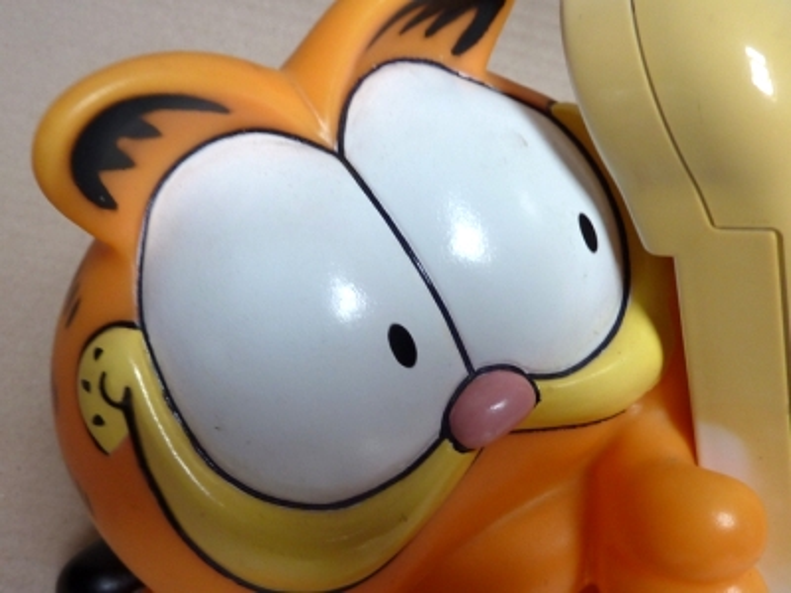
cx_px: 396
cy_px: 296
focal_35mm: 35
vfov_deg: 40.7
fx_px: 800
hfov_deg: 52.6
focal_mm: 4.1
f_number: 3.3
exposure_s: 1/30
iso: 100
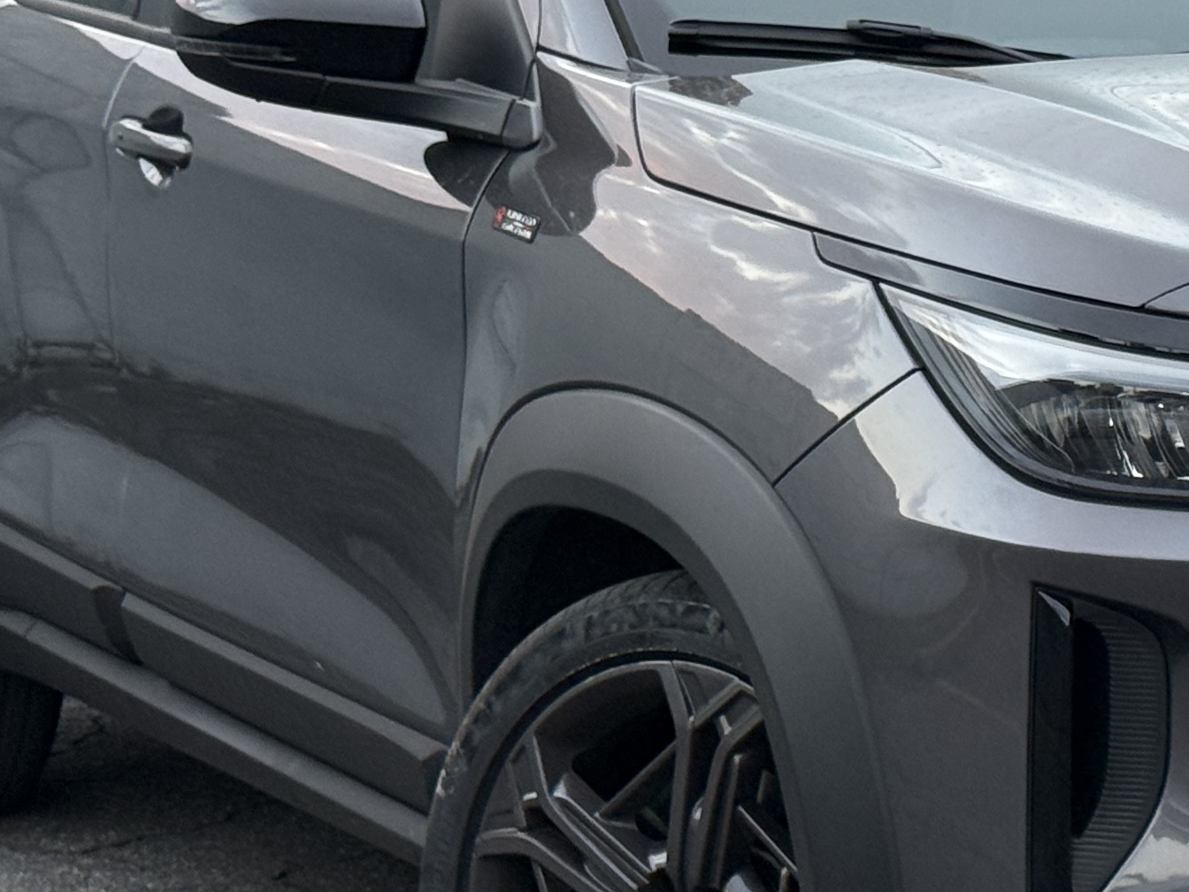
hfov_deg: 13.5
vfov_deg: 10.3
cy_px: 260
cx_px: 1162
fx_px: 4946
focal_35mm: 144
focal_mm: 6.76
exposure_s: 1/86
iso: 125
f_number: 1.78
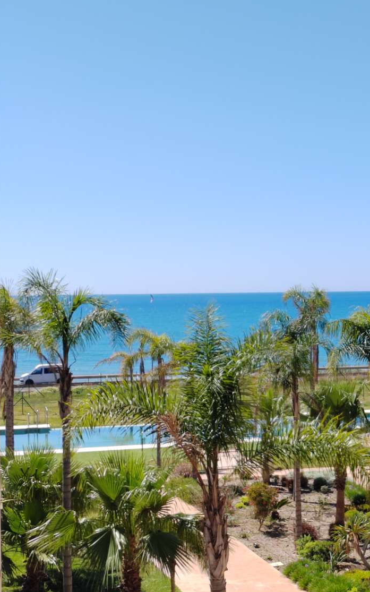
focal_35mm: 77
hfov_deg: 16.5
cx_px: 395
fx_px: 1242
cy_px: 294
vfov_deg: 26.8
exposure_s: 1/1200
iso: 100
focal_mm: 5.52
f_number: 1.9
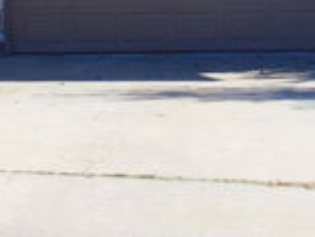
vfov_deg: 10.1
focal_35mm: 142
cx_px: -52
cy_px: -137
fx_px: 1295
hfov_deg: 13.5
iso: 80
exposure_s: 1/640
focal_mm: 7.6
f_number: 3.3
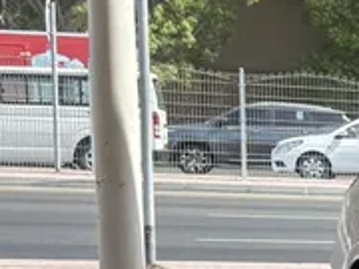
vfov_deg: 10.4
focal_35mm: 139
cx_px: 899
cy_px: 389
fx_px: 1442
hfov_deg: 11.4
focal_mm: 5.96
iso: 50
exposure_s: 1/1590
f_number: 1.6
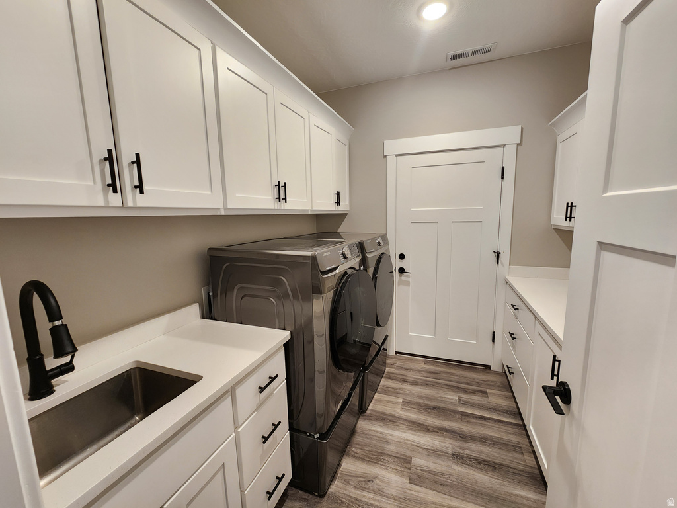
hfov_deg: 106.2
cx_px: 338
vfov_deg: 89.9
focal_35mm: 13
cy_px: 254
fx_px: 254
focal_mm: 2.2
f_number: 2.2
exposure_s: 1/60
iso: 320
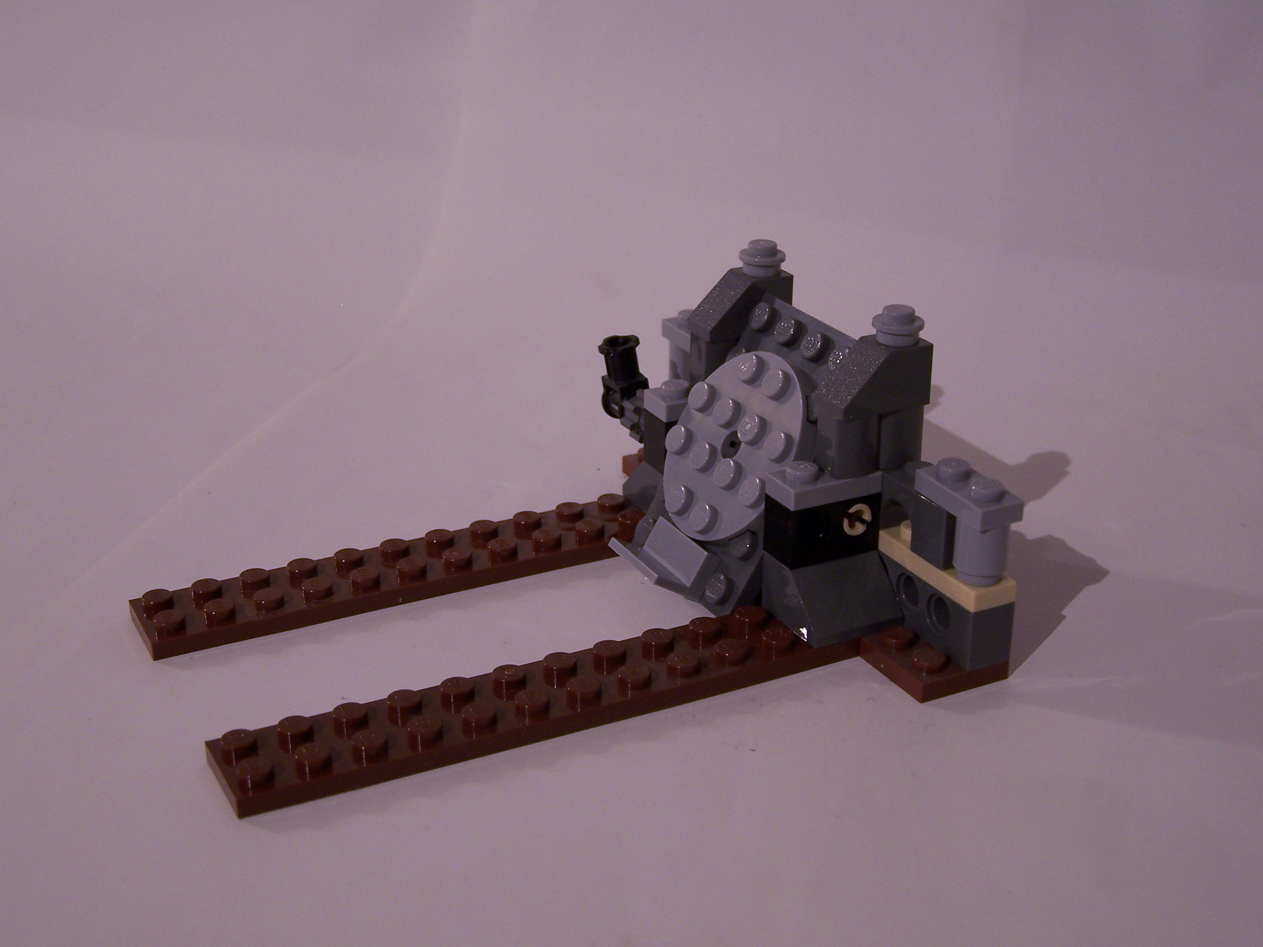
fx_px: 1861
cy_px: 474
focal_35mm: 51
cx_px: 632
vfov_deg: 28.6
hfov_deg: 37.5
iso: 80
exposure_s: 1/4
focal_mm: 8.5
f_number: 3
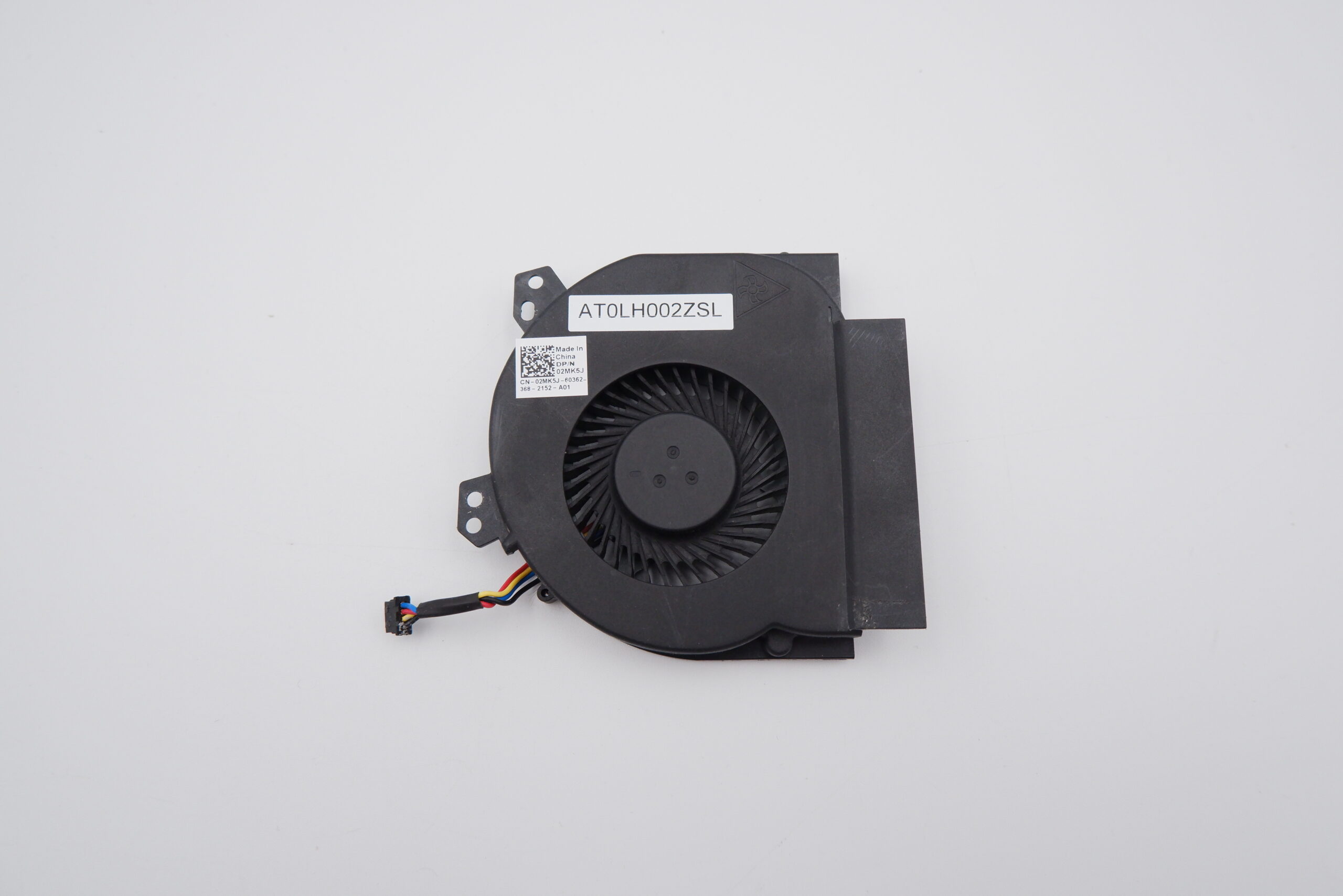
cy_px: 448
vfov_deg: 55.1
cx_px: 672
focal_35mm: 23
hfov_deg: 76.1
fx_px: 858
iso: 1250
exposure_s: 1/450
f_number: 5.6
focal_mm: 15
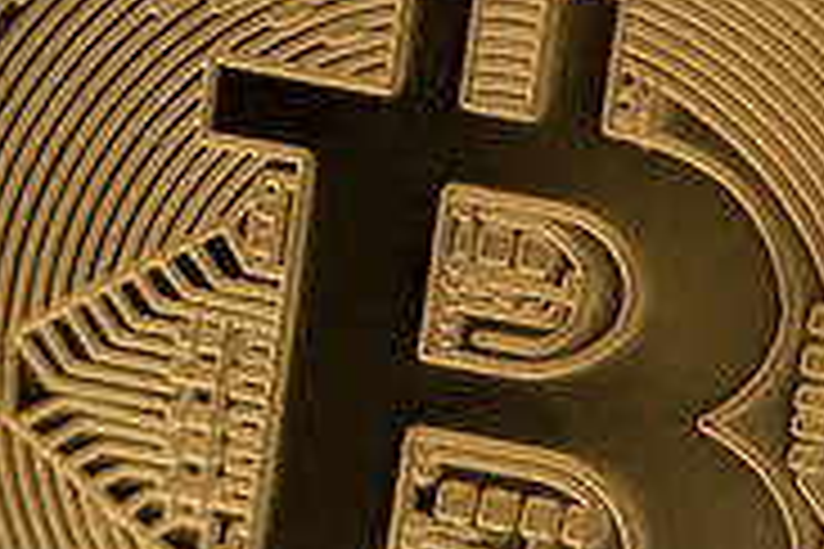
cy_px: -115
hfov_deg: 3.5
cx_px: -367
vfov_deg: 2.3
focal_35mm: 587
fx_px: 13435
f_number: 5.6
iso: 100
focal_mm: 105
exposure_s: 1/3
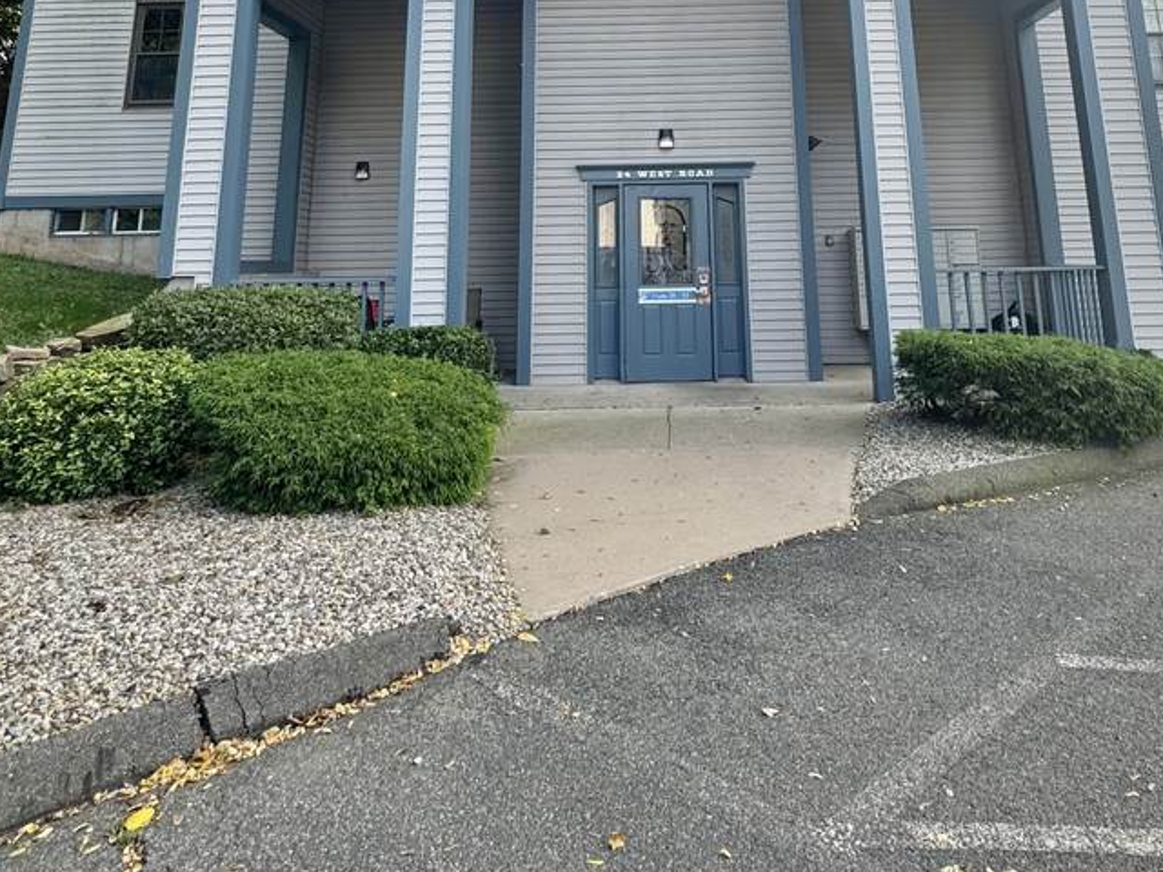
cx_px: 645
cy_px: 20
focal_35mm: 28
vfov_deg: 43.4
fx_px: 941
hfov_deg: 63.3
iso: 40
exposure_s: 1/267
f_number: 2.2
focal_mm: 2.22
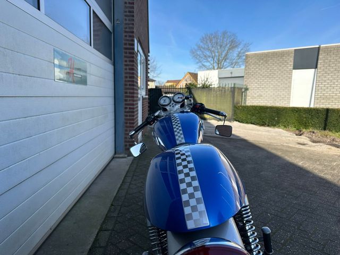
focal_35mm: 24
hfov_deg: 71.6
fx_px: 236
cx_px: 170
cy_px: 128
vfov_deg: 56.8
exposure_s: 1/2732
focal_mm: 6.86
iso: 80
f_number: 1.78
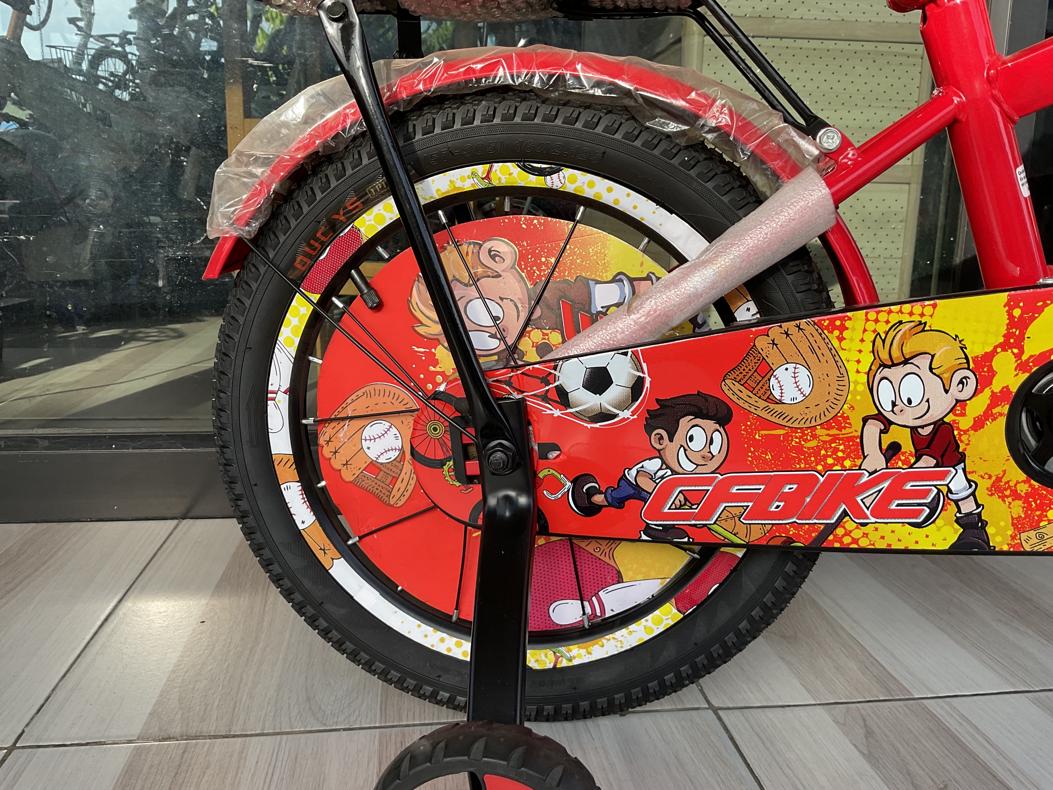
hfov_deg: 61.7
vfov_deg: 48.2
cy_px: 395
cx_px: 526
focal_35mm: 29
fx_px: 882
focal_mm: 3
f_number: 1.8
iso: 16
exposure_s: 1/276
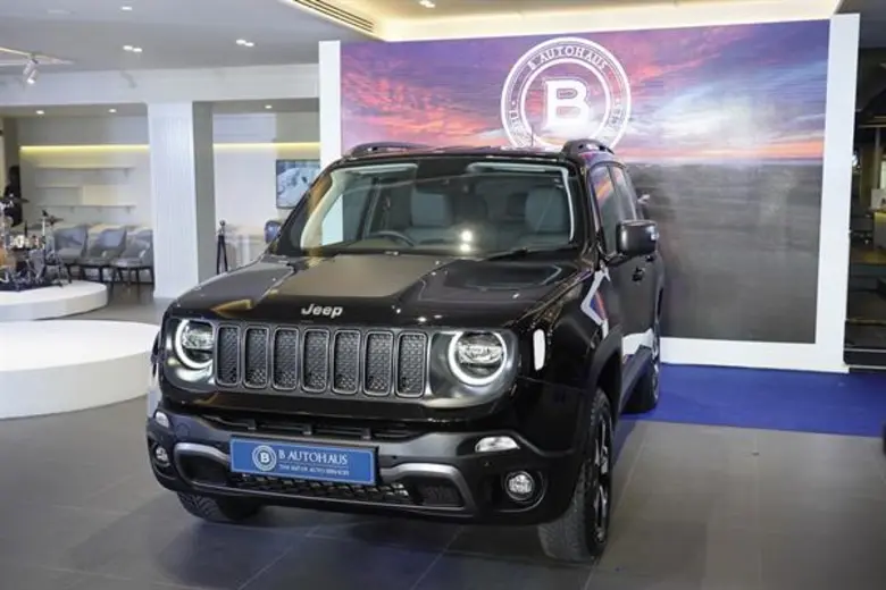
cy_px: 295
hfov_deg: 51.9
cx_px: 443
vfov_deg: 35.9
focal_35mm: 37
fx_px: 911
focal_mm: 37
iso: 800
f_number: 5
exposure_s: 1/125
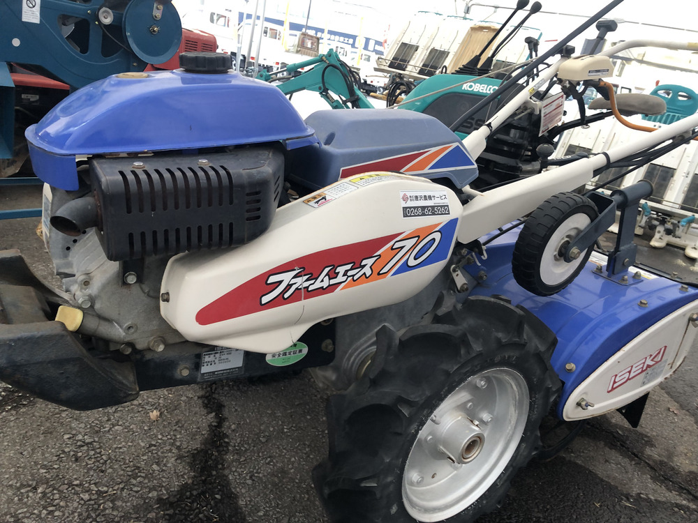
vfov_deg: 49.7
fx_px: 565
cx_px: 349
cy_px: 262
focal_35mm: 28
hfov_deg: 63.4
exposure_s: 1/17
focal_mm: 4
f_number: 1.8
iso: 40
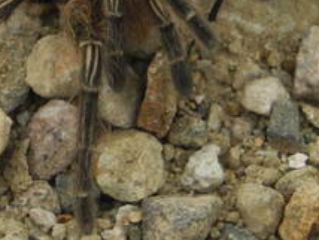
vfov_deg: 4.1
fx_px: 3349
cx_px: 183
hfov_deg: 5.5
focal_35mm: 363
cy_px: -57
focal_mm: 16.3
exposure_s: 1/200
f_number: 4
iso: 100
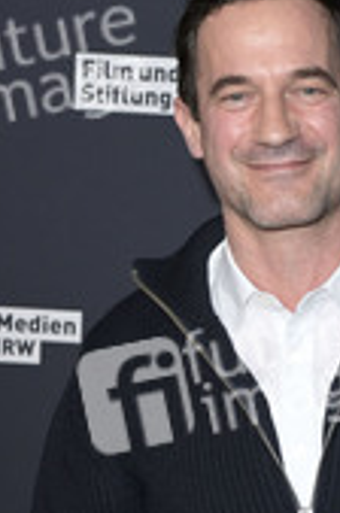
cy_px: 534
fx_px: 1750
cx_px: 322
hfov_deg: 11.0
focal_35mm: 123
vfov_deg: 16.3
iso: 1000
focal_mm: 52
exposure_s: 1/250
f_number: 5
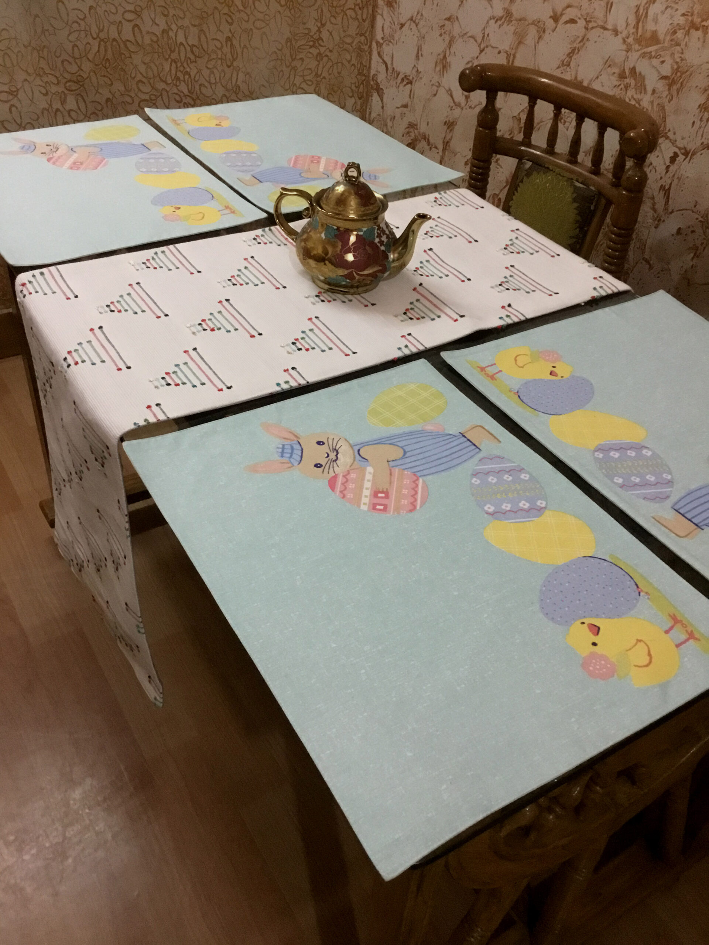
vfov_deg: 58.4
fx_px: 847
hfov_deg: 45.4
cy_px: 472
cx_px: 354
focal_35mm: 31
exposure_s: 1/33
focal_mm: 3.3
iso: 250
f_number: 2.4
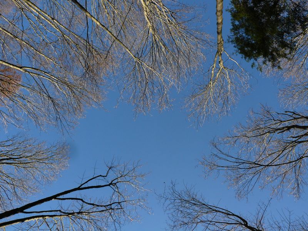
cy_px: 116
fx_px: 320
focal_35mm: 36
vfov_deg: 39.7
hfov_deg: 51.4
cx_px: 154
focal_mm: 6
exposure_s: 1/250
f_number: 5
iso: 100
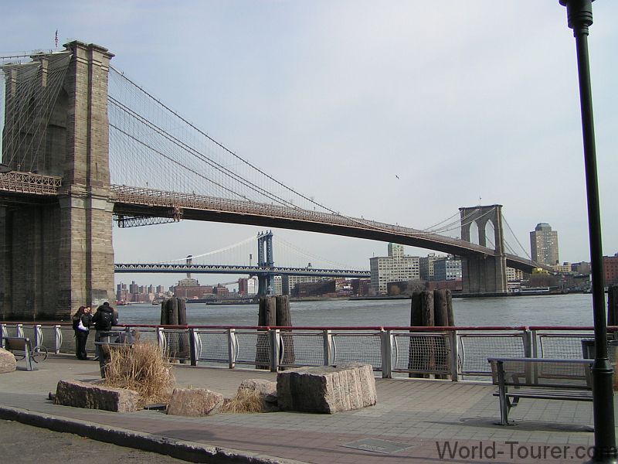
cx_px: 309
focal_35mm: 38
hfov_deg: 49.0
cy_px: 232
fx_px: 678
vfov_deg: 37.7
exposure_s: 1/1000
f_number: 3.5
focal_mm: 5.8
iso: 50
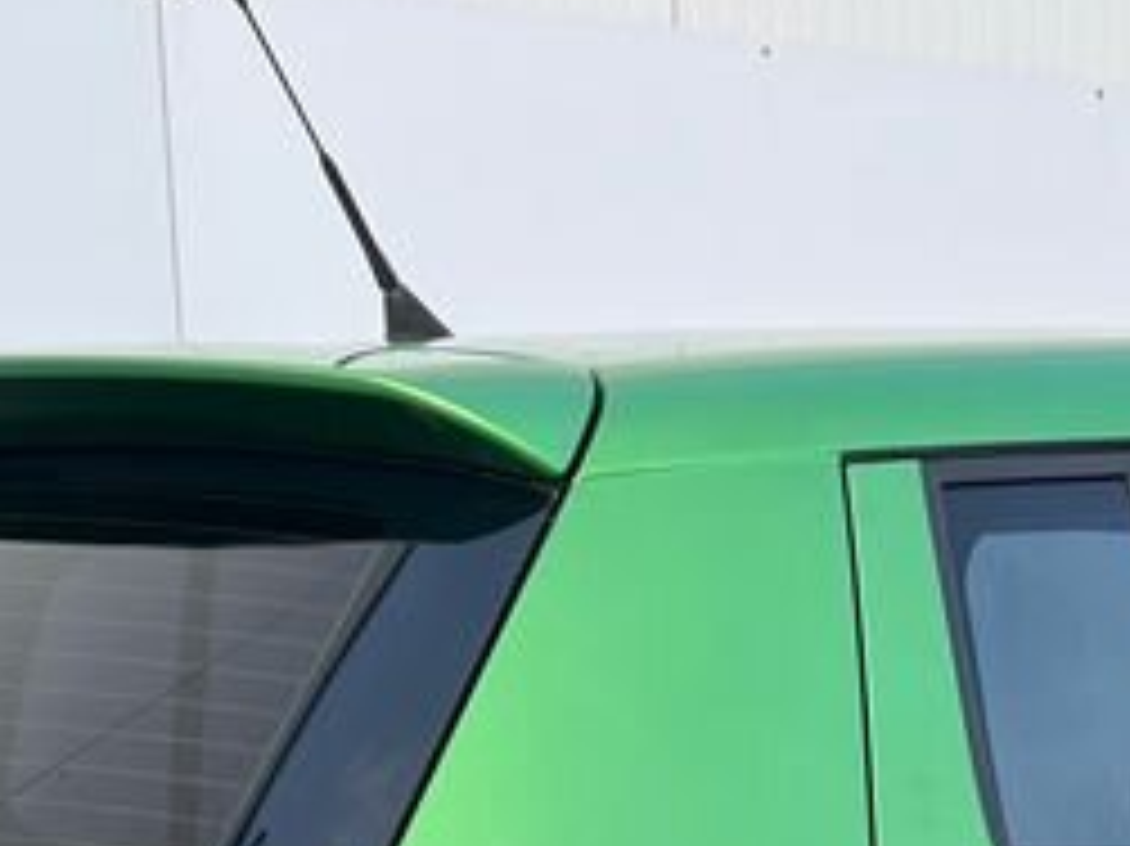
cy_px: 1485
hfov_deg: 18.2
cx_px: 1031
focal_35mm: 106
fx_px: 3459
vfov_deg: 12.8
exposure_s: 1/598
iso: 50
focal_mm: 5.1
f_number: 1.6
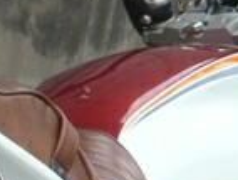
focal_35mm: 189
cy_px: 69
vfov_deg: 7.9
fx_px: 1302
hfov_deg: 9.9
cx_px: -196
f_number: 2.8
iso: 100
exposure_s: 1/250
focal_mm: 4.6
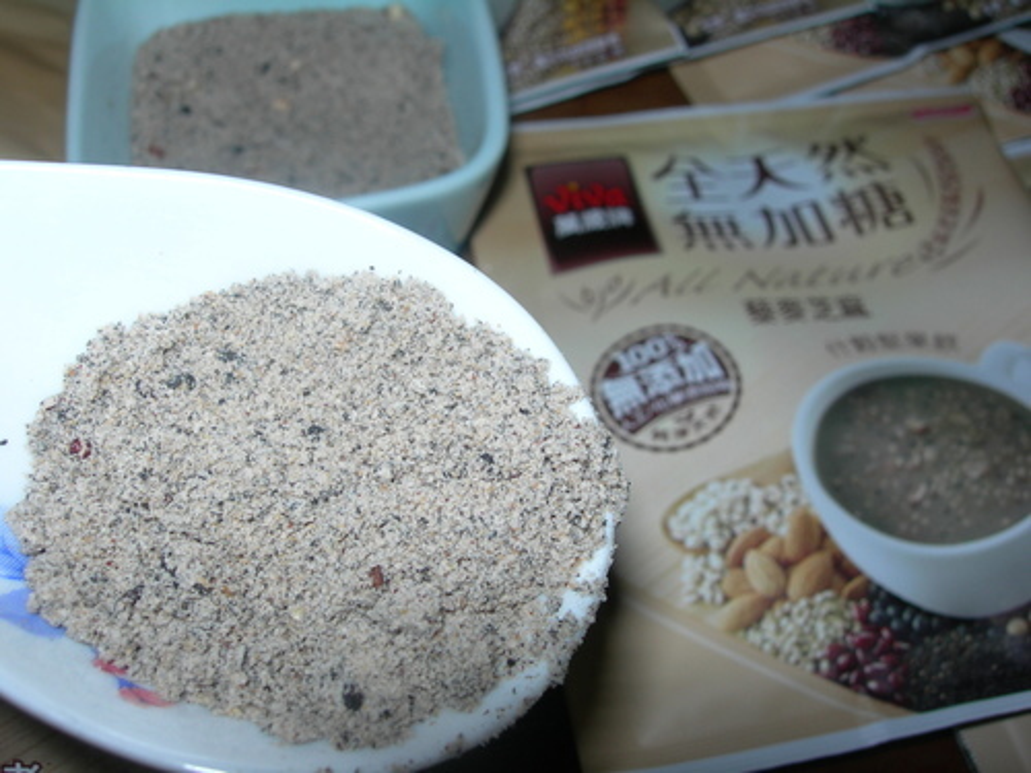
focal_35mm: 38
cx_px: 516
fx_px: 1132
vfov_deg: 37.7
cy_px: 386
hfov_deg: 49.0
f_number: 4.8
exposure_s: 1/60.1
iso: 50
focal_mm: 7.8
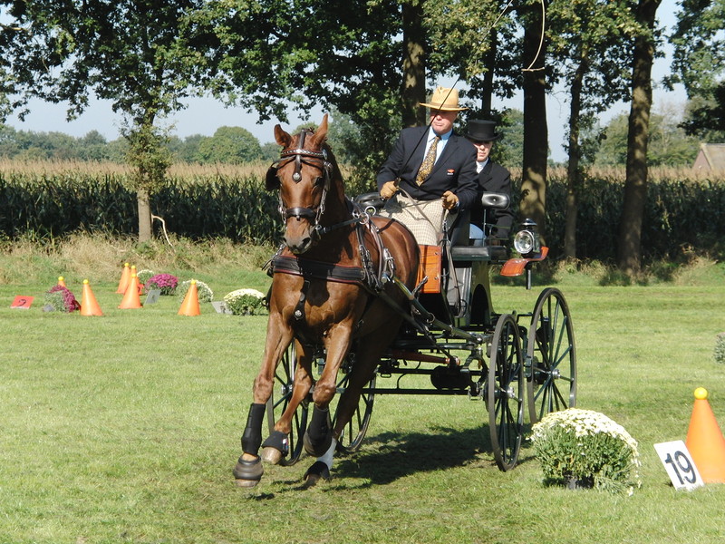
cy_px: 272
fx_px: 3183
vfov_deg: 9.8
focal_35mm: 152
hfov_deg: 13.0
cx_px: 362
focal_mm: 26.9
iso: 100
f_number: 4.2
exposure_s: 1/500
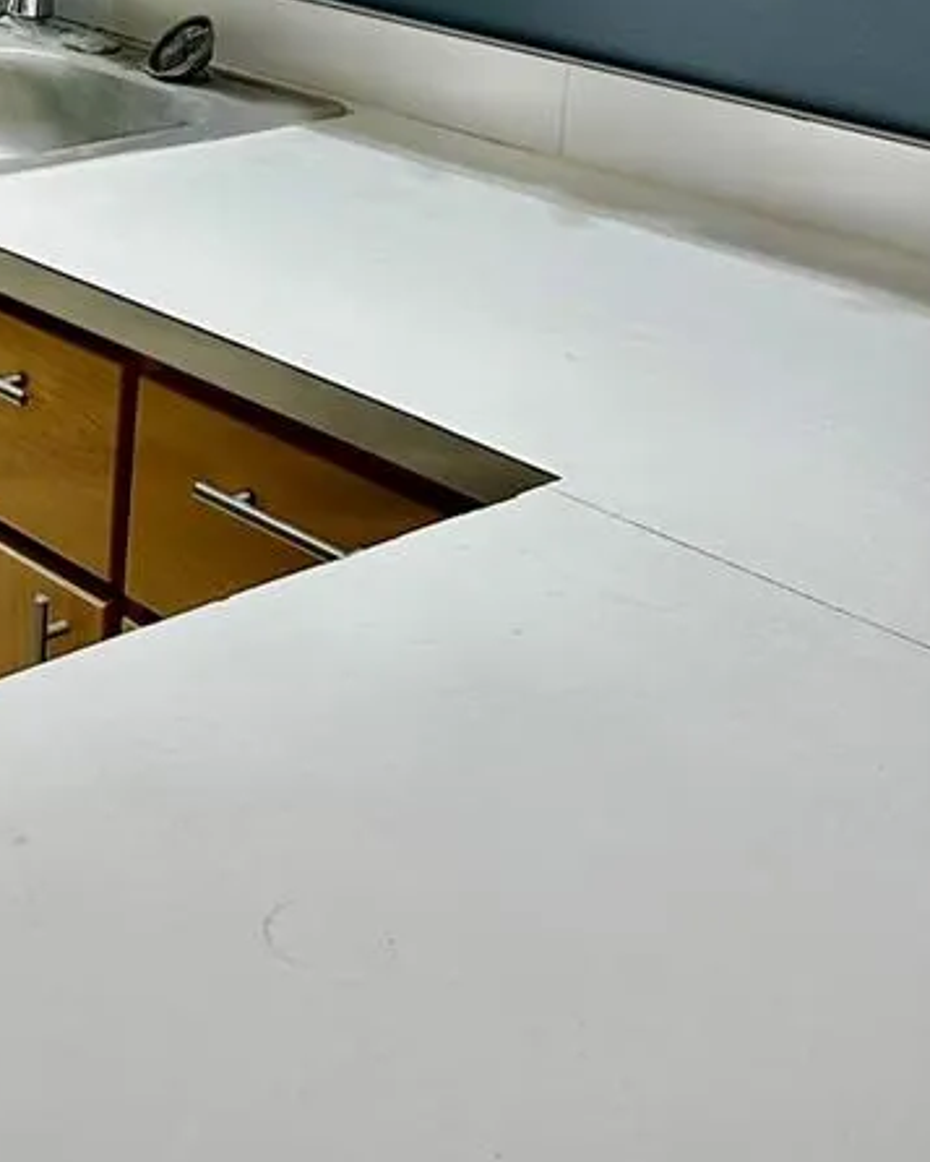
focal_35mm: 63
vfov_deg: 27.9
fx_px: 2167
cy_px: -47
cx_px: -203
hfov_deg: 22.3
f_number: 1.78
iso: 125
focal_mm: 6.86
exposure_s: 1/120
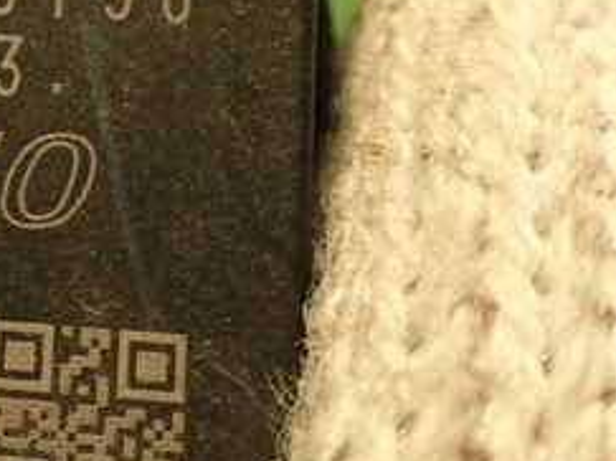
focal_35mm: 79
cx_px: -84
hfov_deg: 23.1
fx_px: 1405
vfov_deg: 18.2
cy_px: 10
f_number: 2.4
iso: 500
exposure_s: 1/30
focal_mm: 5.79
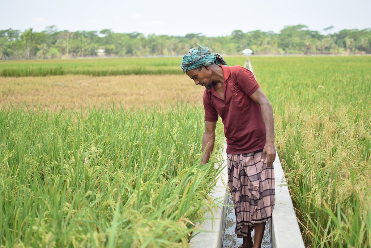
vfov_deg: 25.8
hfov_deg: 37.9
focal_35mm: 52
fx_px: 541
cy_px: 124
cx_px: 186
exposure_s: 1/1250
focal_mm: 35
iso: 100
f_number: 2
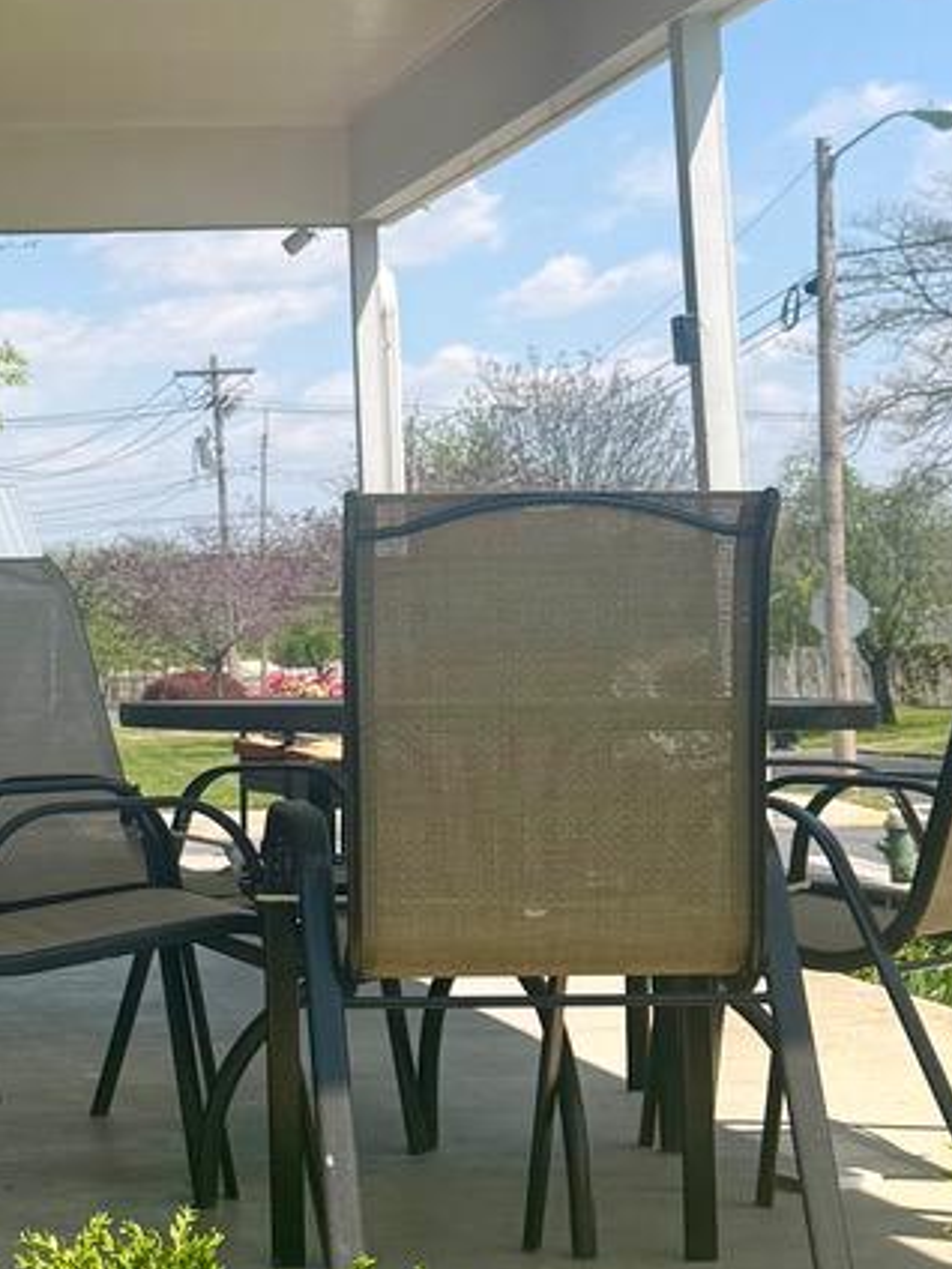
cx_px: -6
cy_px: 290
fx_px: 3190
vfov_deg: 22.3
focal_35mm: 87
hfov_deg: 16.6
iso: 80
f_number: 1.78
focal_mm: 6.76
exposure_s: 1/3279
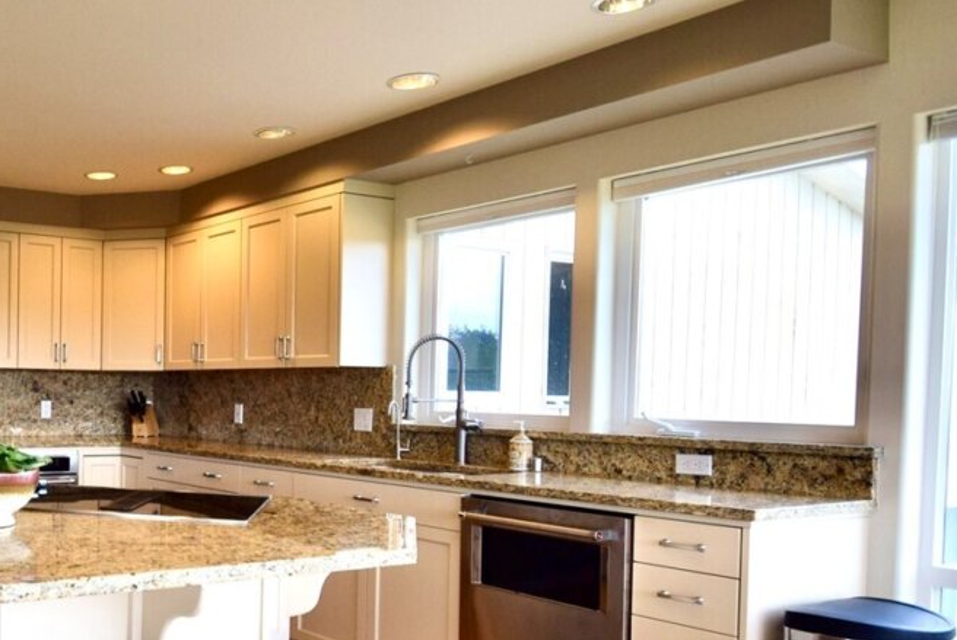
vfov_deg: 40.9
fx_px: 852
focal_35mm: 32
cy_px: 402
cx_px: 61
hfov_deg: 50.6
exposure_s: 1/125
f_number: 5.6
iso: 400
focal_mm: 10
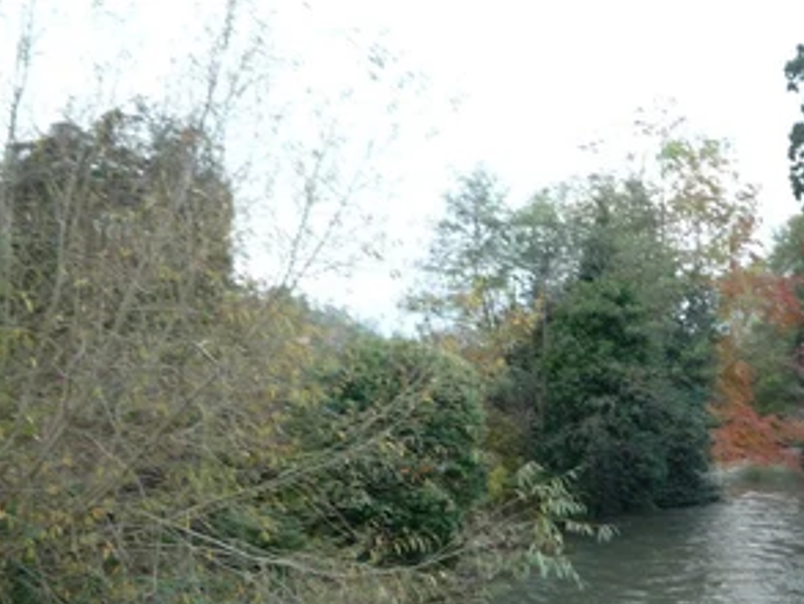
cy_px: 489
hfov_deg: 44.3
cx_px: 598
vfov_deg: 34.0
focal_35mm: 41
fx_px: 953
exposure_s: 1/30
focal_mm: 4.4
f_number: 2.8
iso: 160
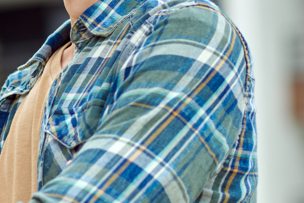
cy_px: 122
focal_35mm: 329
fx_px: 2776
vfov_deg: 4.2
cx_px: -151
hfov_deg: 6.2
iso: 500
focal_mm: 85
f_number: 2.5
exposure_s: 1/640
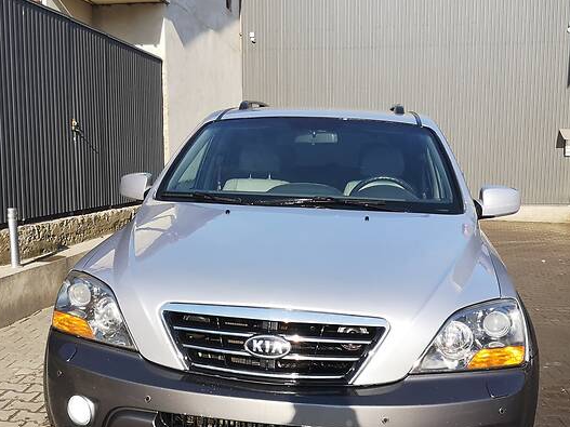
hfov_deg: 45.7
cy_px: 253
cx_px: 248
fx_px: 675
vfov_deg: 35.0
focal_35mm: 41
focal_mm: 4
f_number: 1.8
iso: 50
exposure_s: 1/1661
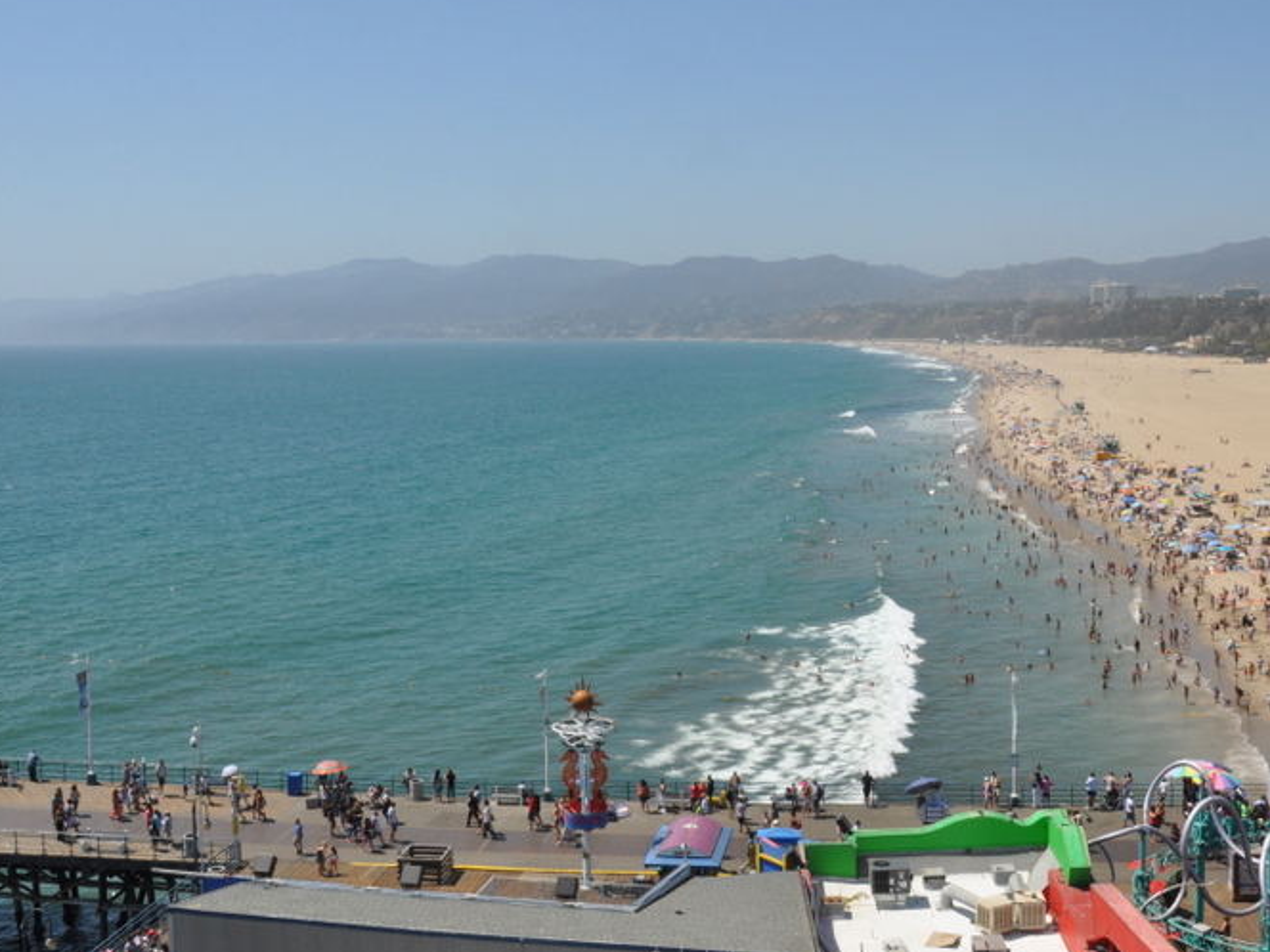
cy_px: 377
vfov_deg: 35.8
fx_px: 1468
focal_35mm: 40
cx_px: 752
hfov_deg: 46.6
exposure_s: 1/320
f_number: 18
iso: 500
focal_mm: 18
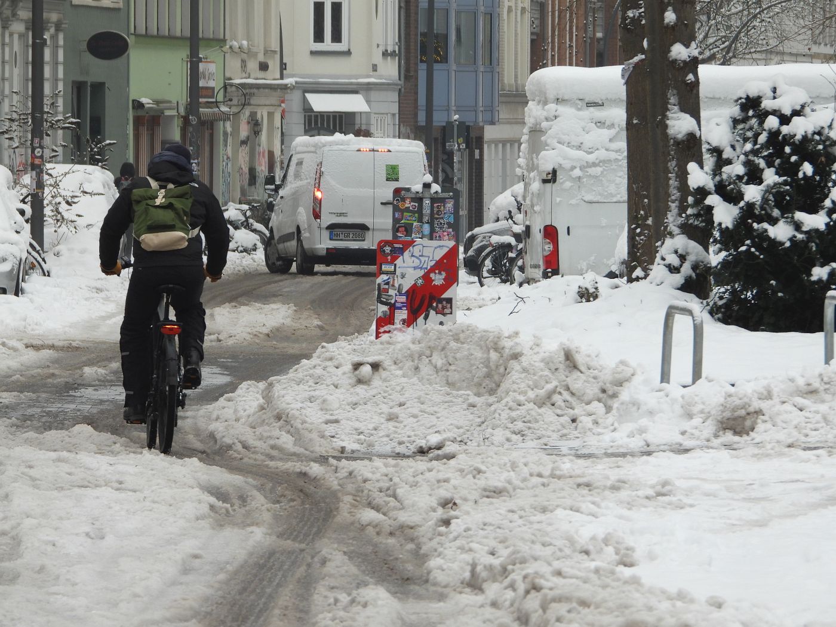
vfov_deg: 4.0
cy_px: 314
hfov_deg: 5.4
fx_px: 8936
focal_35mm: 370
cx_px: 418
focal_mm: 66.5
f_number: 5
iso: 160
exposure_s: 1/125
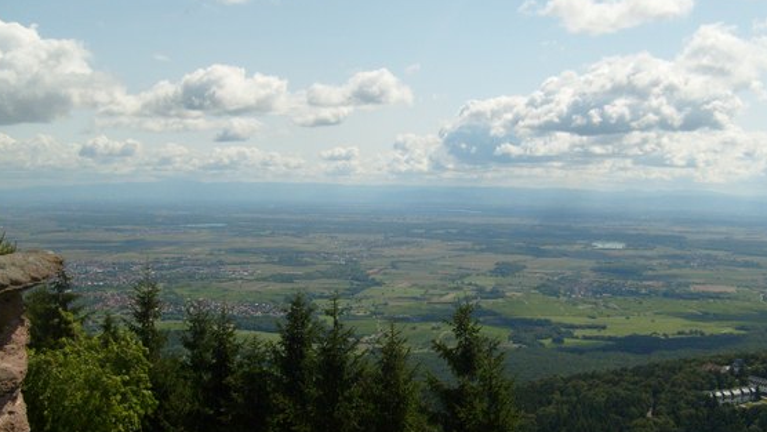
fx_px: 976
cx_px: 446
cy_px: 279
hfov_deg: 42.8
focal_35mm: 48
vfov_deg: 24.8
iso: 80
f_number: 7.1
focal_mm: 5.8
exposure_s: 1/500
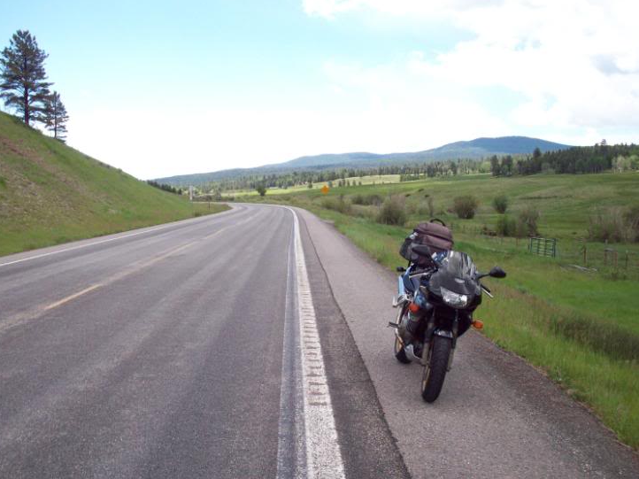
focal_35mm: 41
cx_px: 320
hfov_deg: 45.8
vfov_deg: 35.1
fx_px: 757
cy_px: 263
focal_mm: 6.2
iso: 80
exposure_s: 1/603
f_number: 2.8
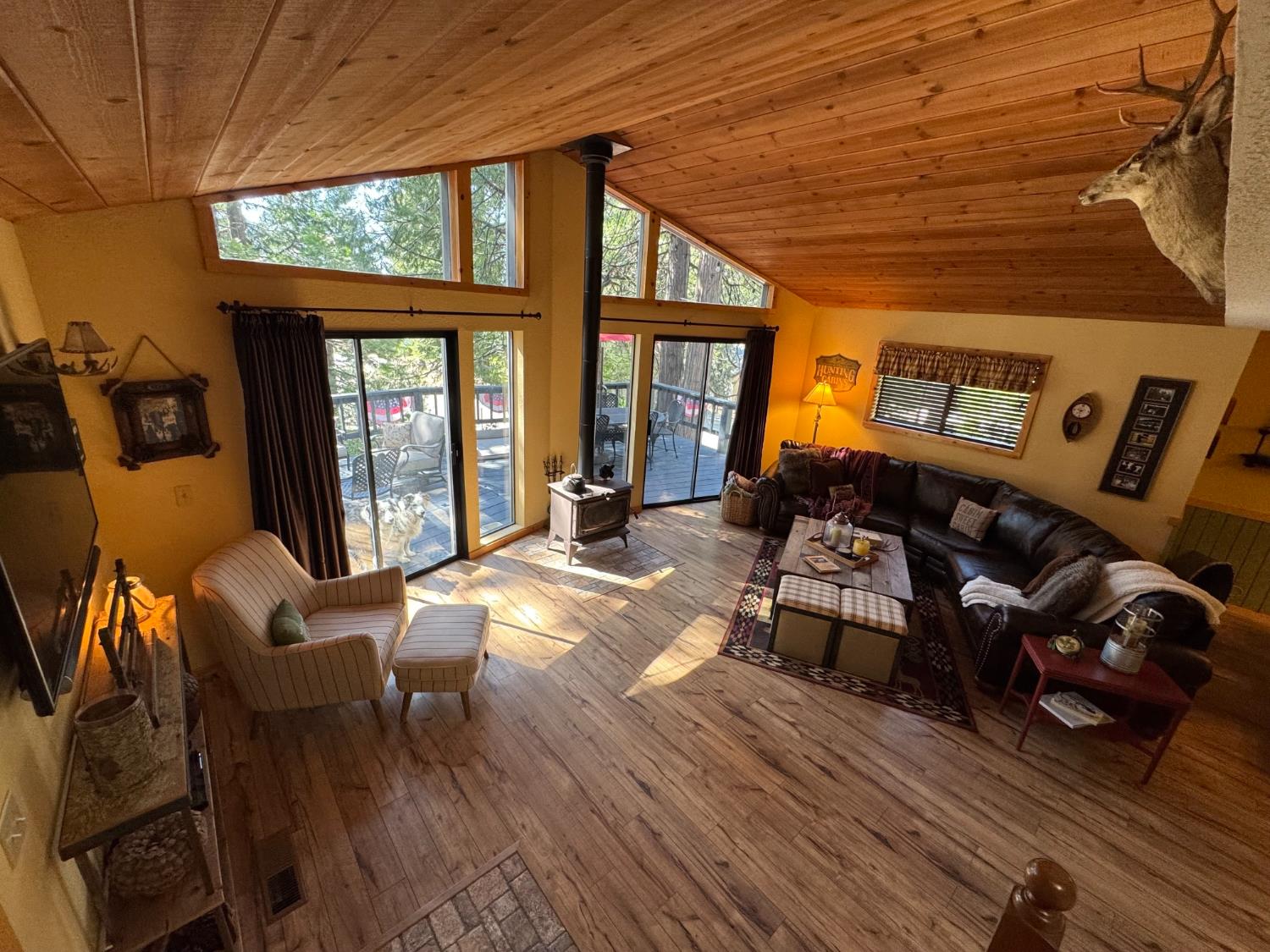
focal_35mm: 14
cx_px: 635
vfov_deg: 85.7
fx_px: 514
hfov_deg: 102.1
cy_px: 476
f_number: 2.2
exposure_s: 1/120
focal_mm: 2.22
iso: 200
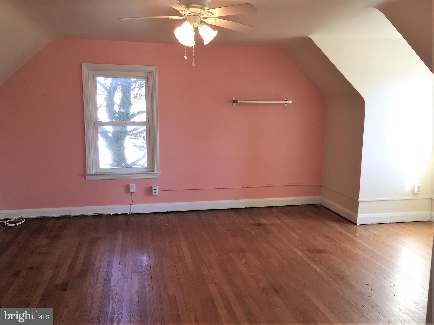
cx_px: 217
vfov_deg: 48.2
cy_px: 162
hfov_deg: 61.7
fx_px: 364
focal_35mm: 29
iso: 32
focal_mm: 4.15
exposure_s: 1/40
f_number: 2.2
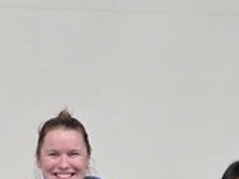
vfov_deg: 9.4
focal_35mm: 151
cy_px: 309
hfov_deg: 13.0
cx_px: 70
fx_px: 1043
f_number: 1.8
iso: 500
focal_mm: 5.4
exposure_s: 1/120
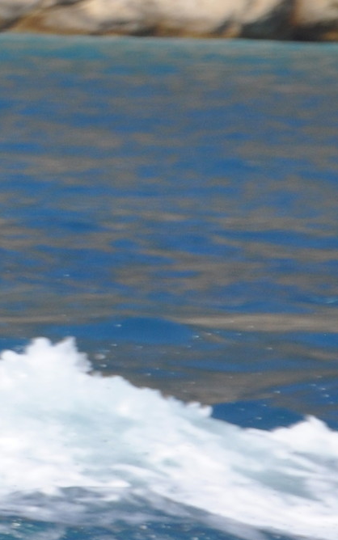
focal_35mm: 617
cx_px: -832
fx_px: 9086
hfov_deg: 2.1
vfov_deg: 3.4
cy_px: 314
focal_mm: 90
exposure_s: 1/800
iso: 250
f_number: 8
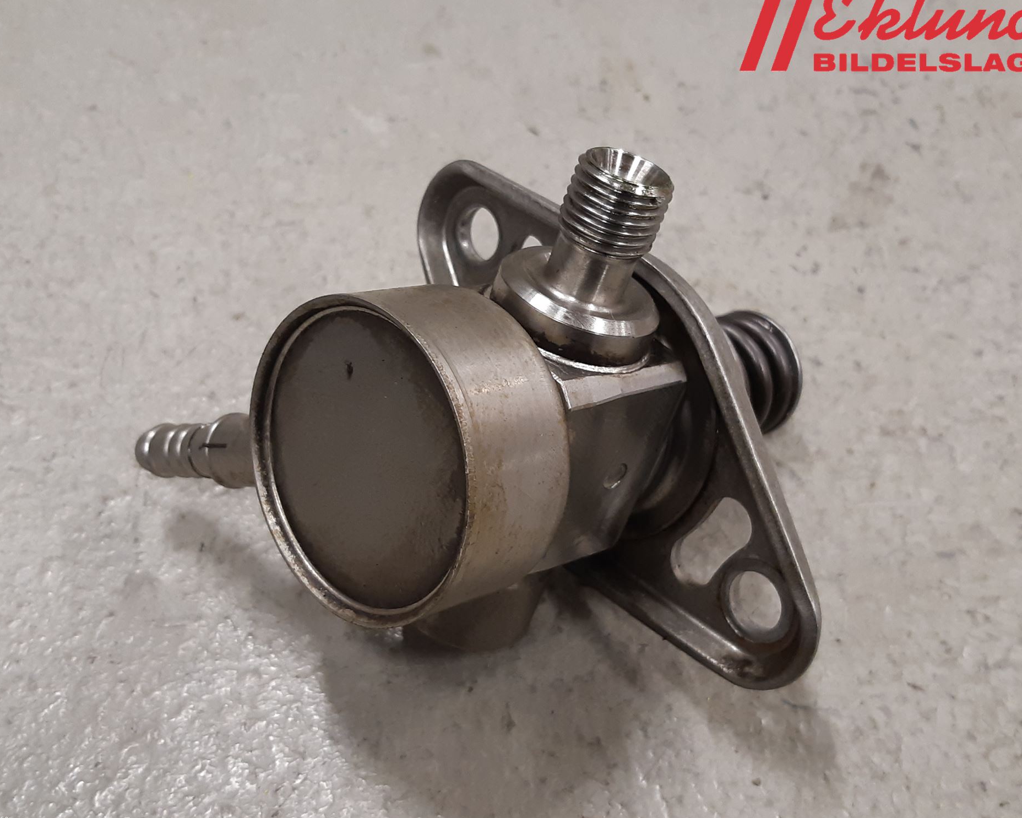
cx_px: 514
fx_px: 847
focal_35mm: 28
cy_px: 401
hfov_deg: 62.2
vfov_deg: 51.5
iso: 125
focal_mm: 3.93
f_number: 1.7
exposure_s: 1/50
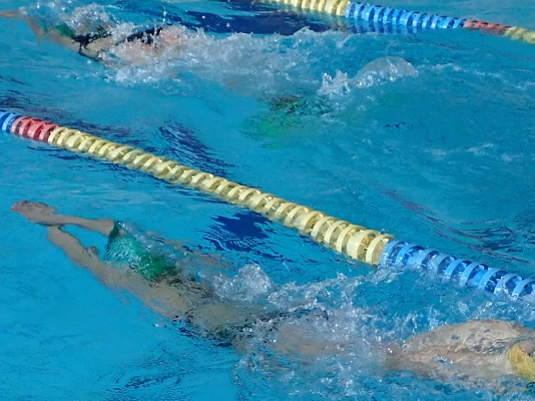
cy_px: 222
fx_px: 1730
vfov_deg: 13.2
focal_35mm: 112
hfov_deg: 17.6
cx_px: 336
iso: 640
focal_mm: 8.41
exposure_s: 1/500
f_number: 3.1
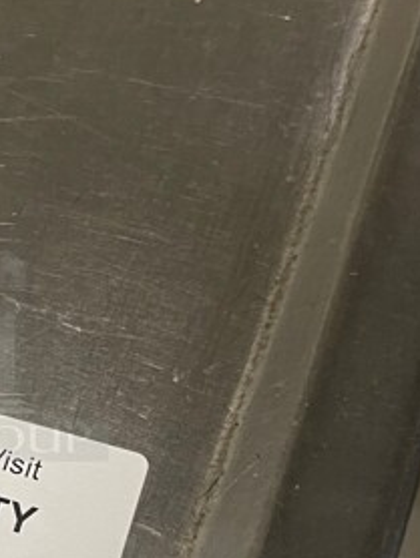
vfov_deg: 25.5
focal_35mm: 76
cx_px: -115
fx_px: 1228
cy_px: 356
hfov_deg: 18.2
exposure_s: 1/60
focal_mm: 5.1
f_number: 1.6
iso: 400
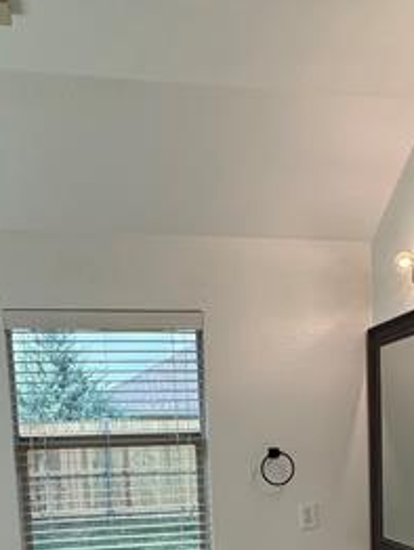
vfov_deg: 41.3
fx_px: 653
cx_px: 246
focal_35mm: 41
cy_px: 519
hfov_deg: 35.1
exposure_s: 1/120
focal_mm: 2.22
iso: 50
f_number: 2.2
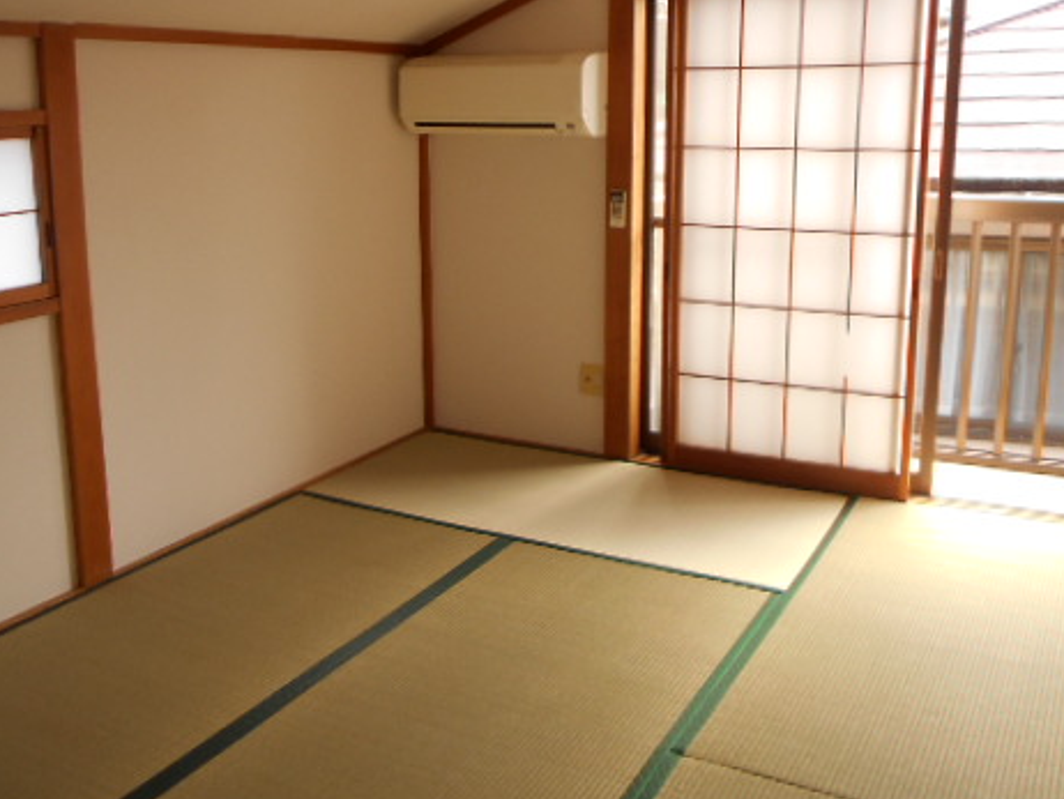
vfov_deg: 39.5
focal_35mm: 36
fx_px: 1107
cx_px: 502
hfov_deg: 51.3
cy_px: 325
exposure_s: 1/80
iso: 80
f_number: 3.2
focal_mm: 4.6
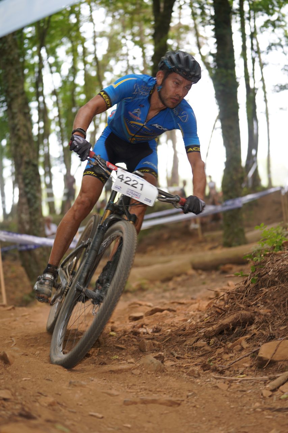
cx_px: 144
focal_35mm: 70
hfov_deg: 19.5
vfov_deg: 28.8
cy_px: 216
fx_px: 840
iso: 125
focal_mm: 70
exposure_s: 1/100
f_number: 2.8
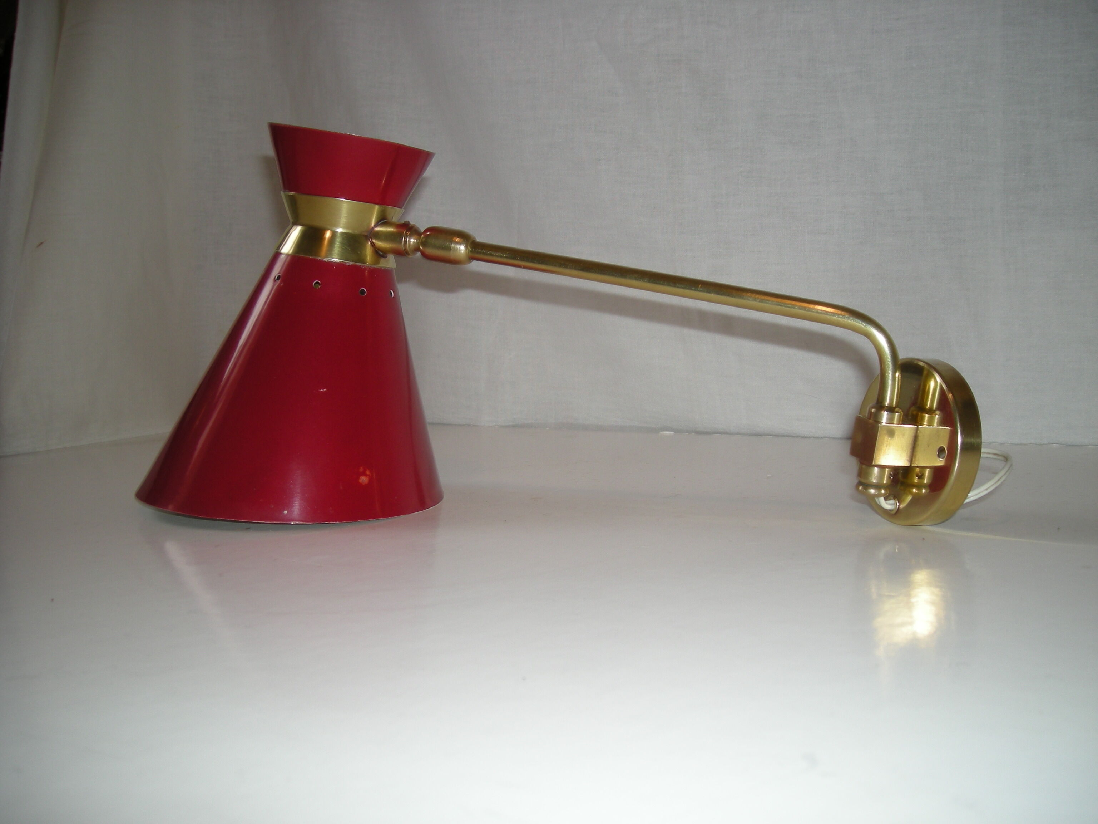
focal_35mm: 35
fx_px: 1110
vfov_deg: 40.7
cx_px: 549
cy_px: 412
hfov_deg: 52.6
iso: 50
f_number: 2.8
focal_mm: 5.7
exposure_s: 1/53.8
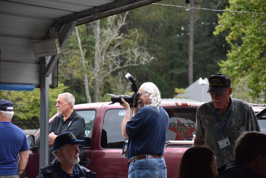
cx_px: 133
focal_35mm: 158
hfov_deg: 13.0
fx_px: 1164
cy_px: 89
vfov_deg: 8.7
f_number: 5.6
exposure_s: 1/250
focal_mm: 105
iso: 500
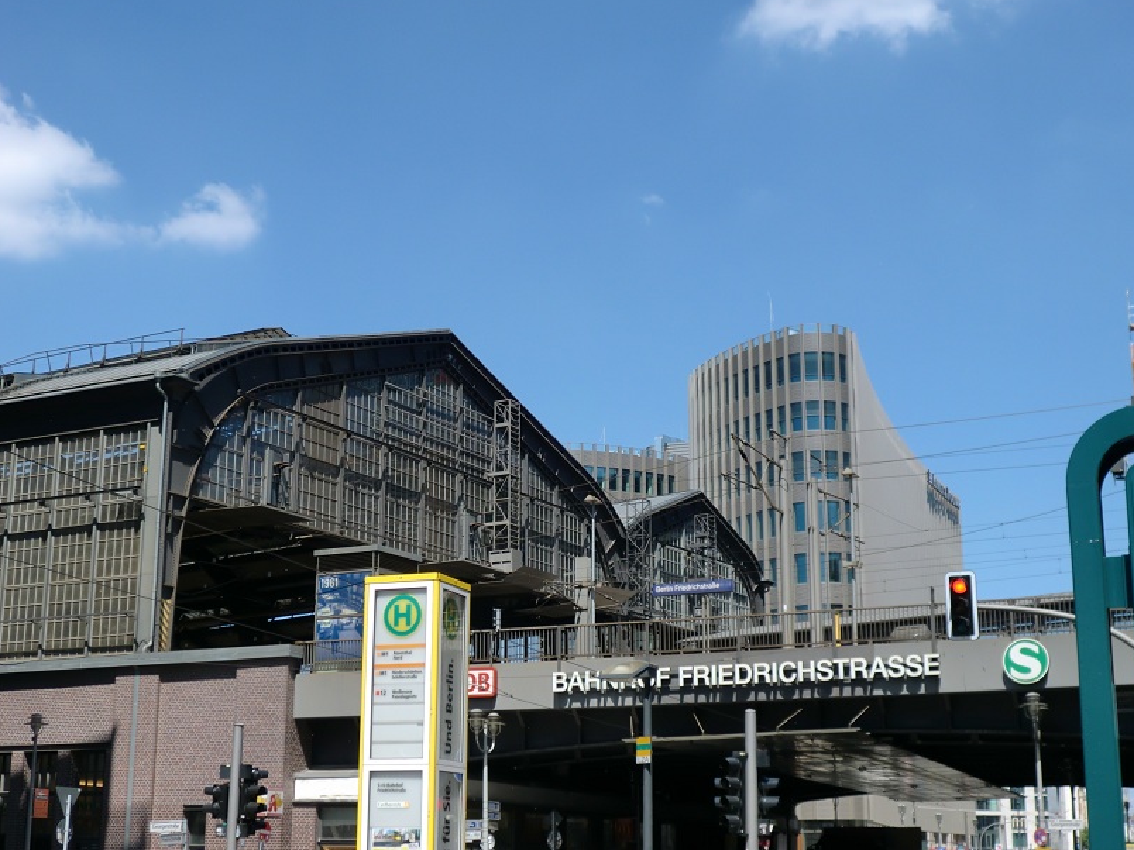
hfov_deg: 36.8
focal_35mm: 52
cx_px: 575
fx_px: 1703
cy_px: 418
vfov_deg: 28.0
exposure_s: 1/640
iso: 64
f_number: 3.8
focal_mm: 9.4
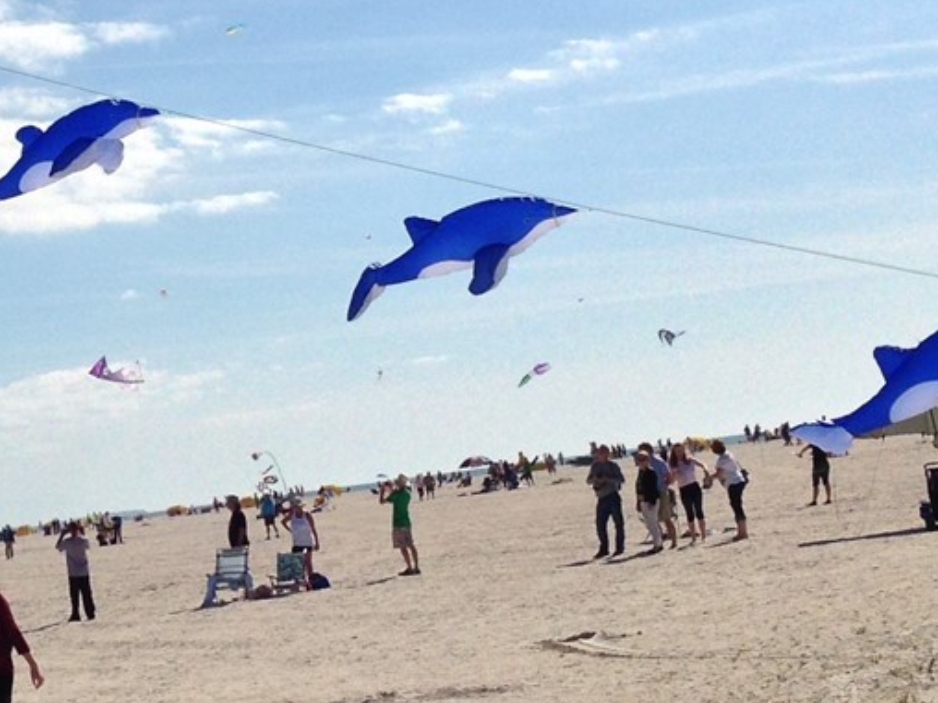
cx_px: 50
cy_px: 227
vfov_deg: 14.2
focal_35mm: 104
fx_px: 2818
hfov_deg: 18.5
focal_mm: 4.12
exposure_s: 1/5435
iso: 50
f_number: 2.4
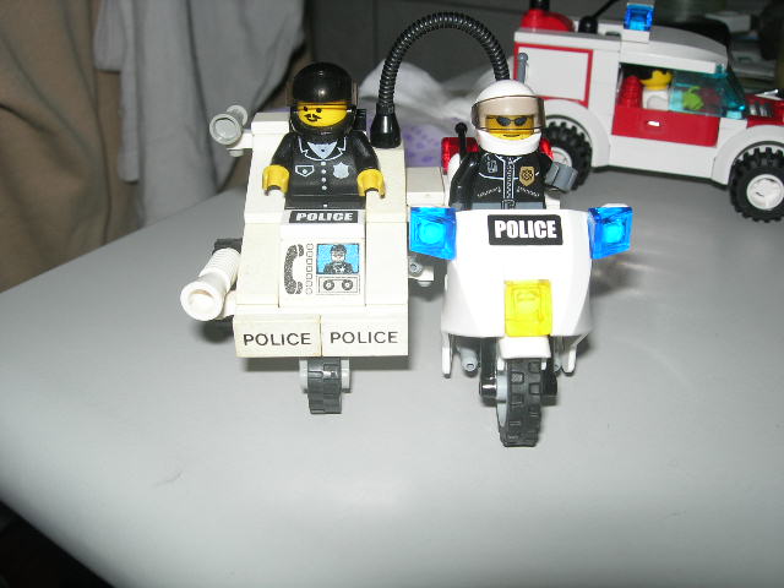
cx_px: 392
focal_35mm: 38
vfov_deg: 37.7
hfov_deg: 49.0
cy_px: 294
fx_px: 861
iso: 64
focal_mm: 7.8
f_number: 4.8
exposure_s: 1/60.1
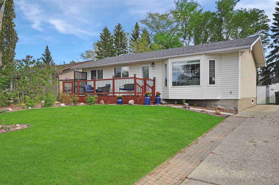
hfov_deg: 67.4
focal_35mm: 27
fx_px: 209
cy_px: 92
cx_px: 140
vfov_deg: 47.8
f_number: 7.1
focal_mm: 18
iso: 200
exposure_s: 1/200
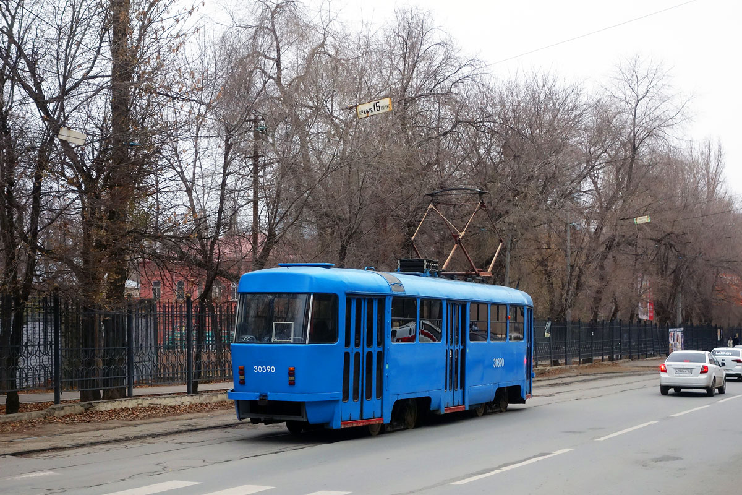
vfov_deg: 22.3
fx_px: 1257
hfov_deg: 32.9
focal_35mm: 61
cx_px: 371
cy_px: 248
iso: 640
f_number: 3.5
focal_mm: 22.49
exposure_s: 1/500
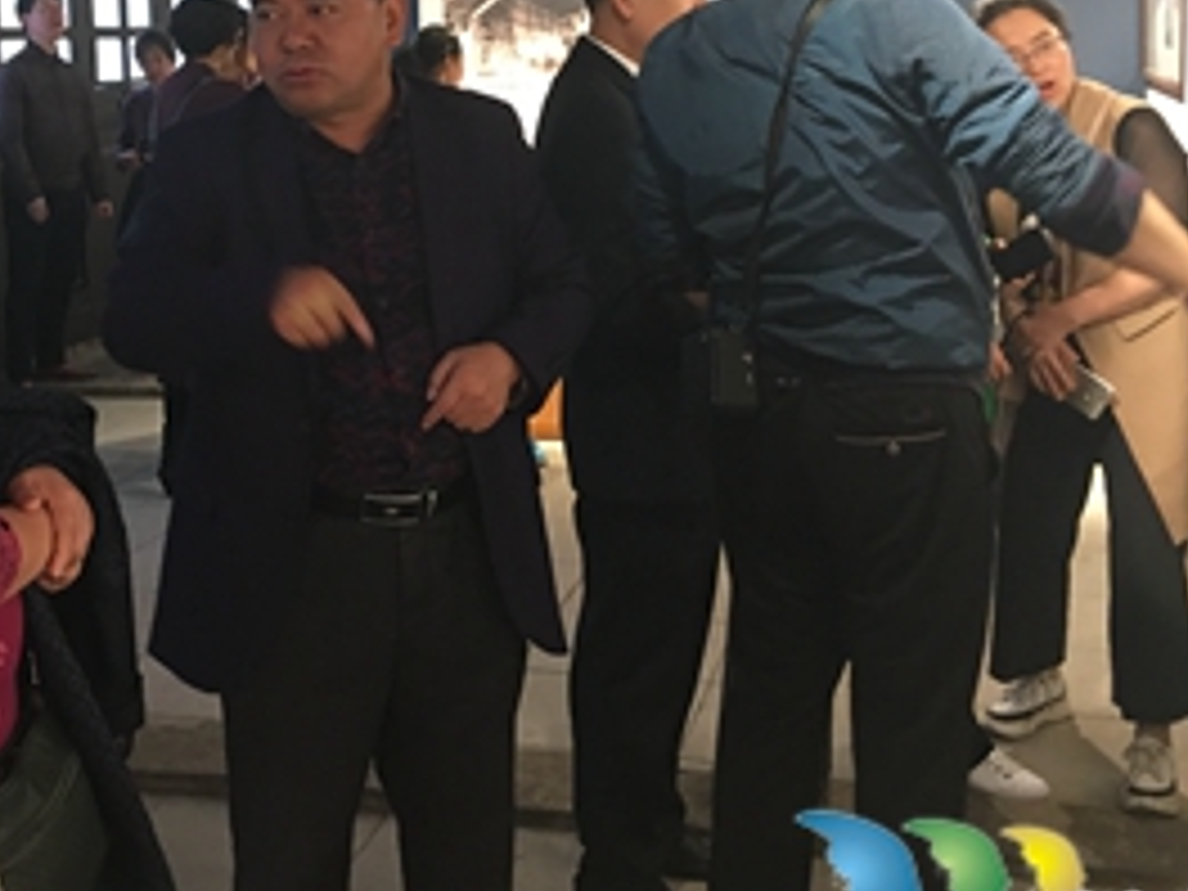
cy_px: 286
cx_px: 418
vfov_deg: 26.4
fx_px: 1888
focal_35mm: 55
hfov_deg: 34.7
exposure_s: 1/17
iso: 80
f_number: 2.2
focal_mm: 4.15
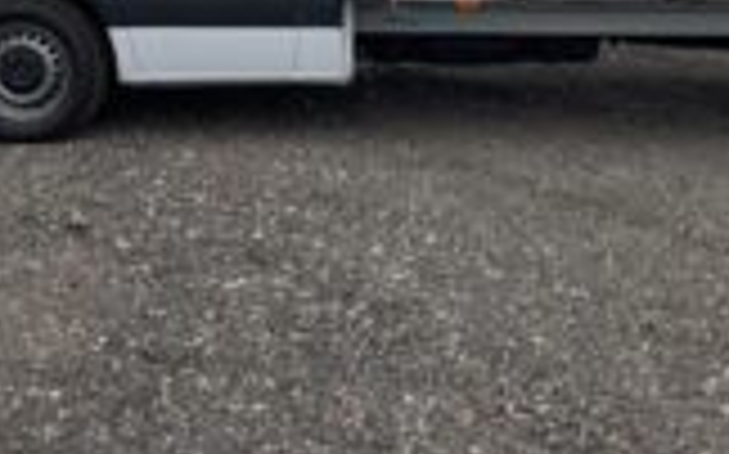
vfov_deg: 17.2
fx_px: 1410
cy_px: -133
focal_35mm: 71
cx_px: 594
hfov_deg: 28.3
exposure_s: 1/1116
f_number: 2.4
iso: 25
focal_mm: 3.3
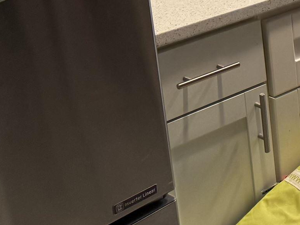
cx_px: 551
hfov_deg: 16.8
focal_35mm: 95
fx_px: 823
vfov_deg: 14.7
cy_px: -86
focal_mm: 6.76
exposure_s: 1/120
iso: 160
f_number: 1.78
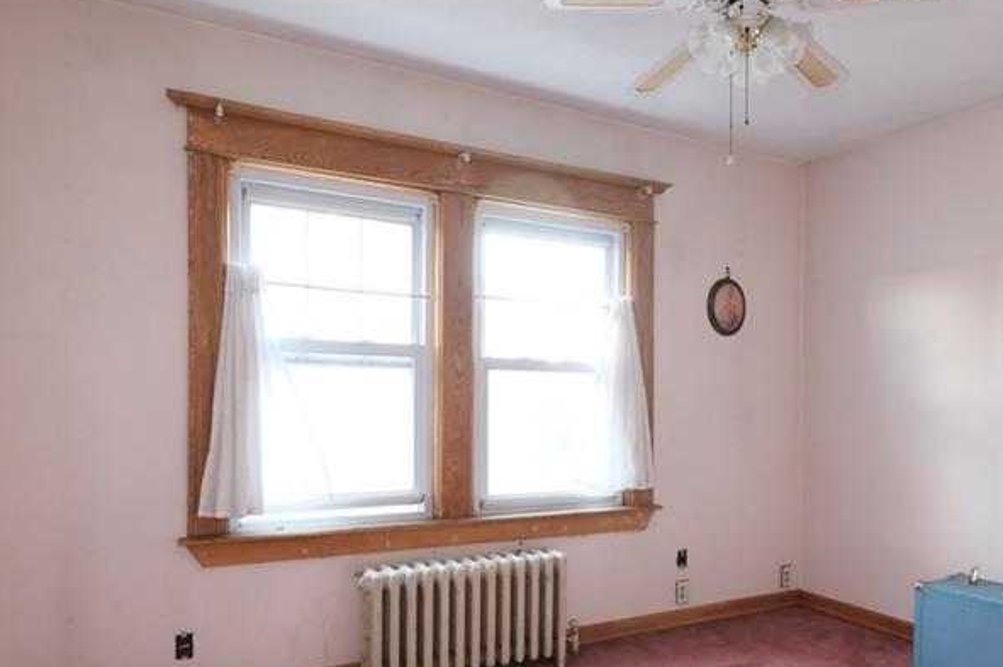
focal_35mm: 26
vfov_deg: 49.0
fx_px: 724
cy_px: 419
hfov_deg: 68.8
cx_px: 594
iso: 4000
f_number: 4
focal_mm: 10
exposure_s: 1/100
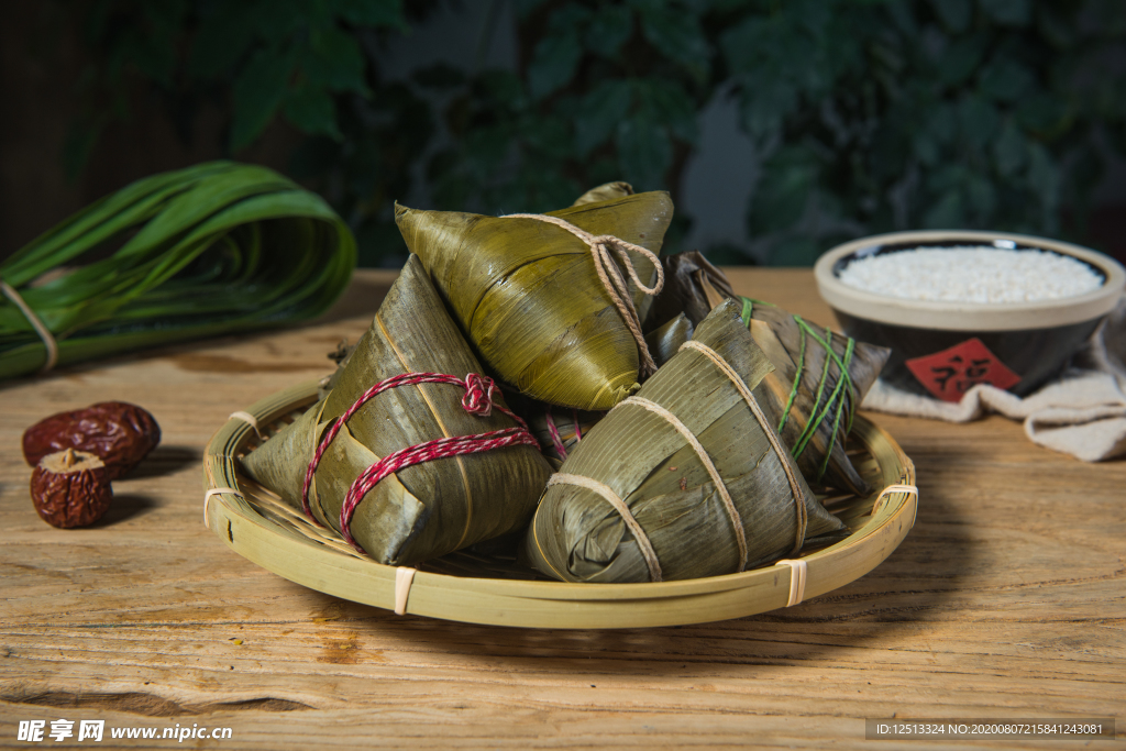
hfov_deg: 36.2
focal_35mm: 55
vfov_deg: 24.6
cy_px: 376
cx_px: 563
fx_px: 1720
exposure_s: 1/125
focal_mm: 55
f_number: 9
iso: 64
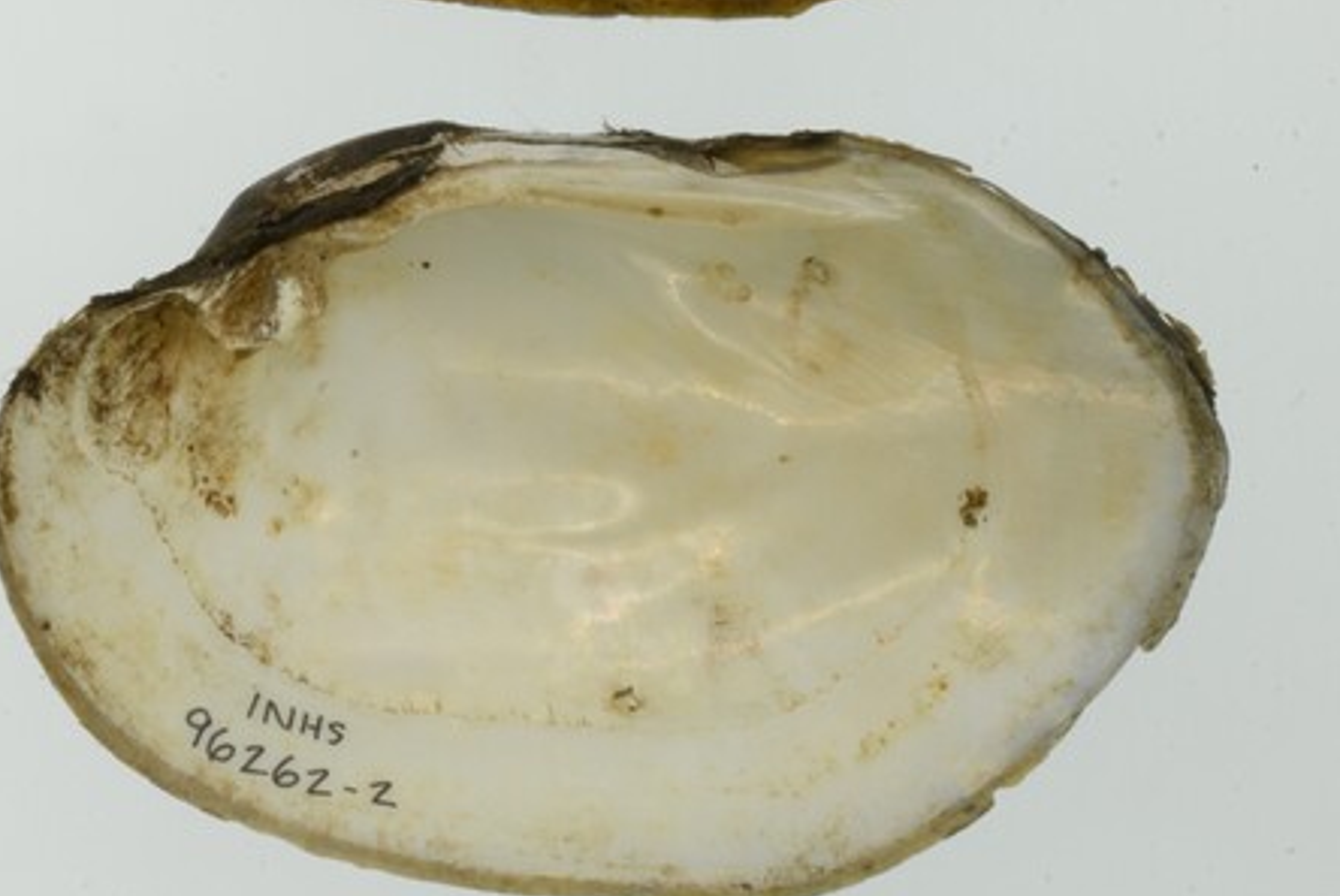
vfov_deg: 8.5
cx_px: -130
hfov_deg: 12.5
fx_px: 6036
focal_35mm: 162
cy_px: 137
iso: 100
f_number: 32
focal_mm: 60
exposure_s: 1/13
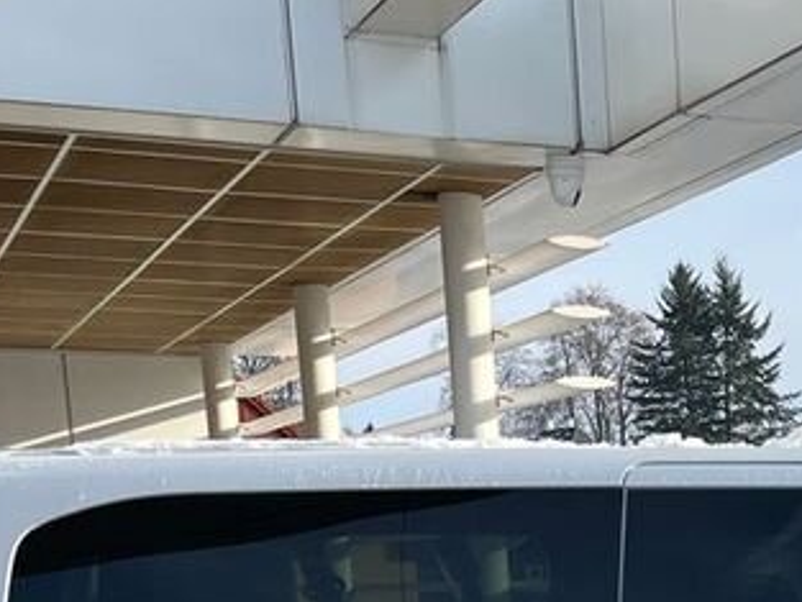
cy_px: 858
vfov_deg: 16.1
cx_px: 994
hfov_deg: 21.2
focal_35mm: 85
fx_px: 1970
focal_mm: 5.1
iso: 50
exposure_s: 1/1992
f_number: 1.6
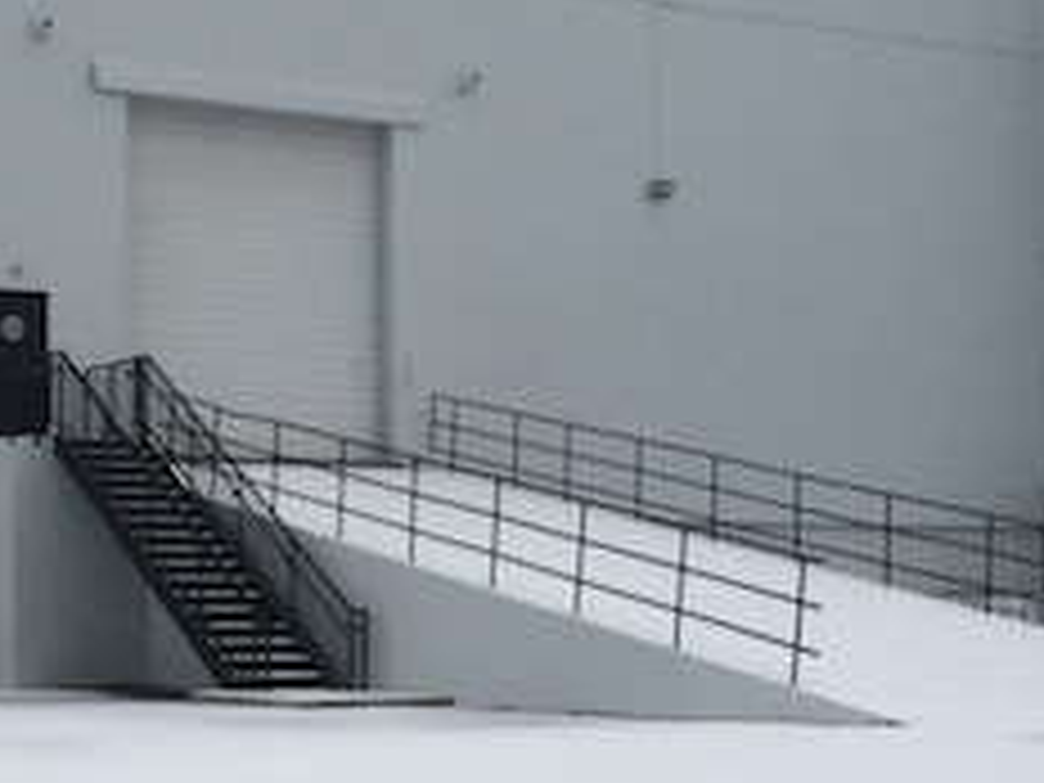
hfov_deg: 23.1
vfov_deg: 17.6
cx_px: 297
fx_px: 2533
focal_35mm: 84
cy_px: 477
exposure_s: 1/293
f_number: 2.2
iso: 32
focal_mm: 4.12
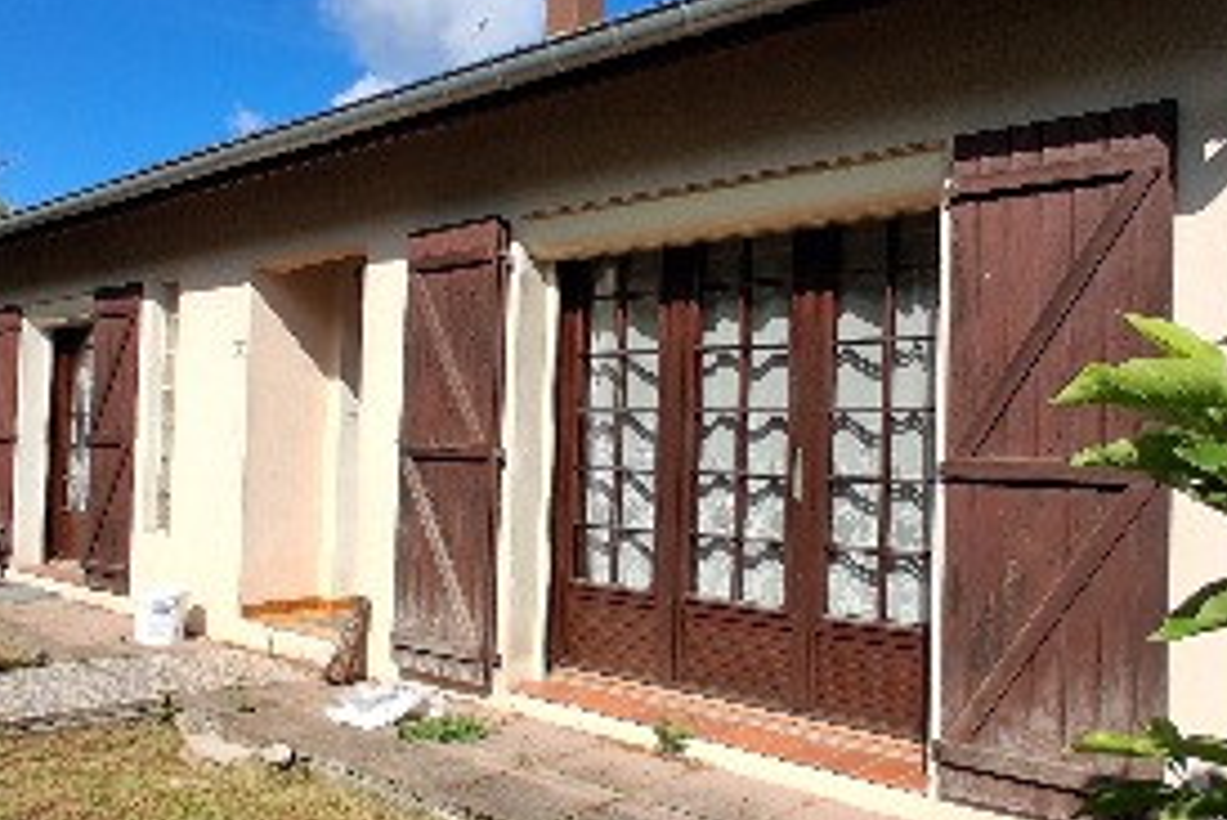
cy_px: 430
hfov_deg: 60.2
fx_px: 1057
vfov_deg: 42.4
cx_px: 587
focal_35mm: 31
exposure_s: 1/1645
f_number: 2.2
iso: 50
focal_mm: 1.4
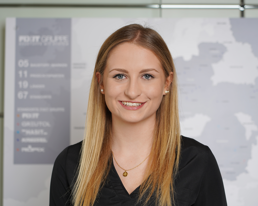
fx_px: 909
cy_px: 103
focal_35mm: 119
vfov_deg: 13.0
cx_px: 131
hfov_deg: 16.2
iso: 100
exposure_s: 1/125
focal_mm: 105
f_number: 4
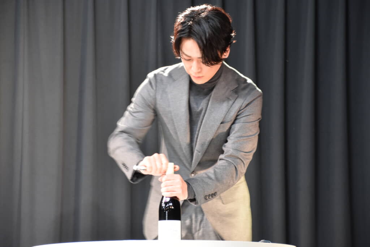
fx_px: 1465
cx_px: 185
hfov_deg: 14.4
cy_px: 124
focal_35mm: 142
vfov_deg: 9.6
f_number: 5.3
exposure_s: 1/15
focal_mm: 95
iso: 800
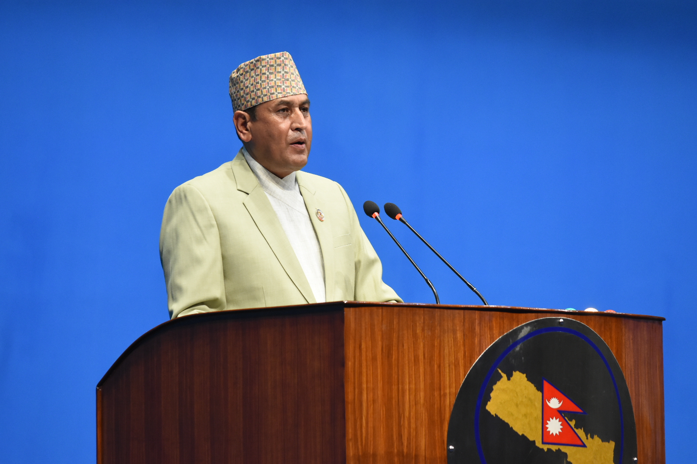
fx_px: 5372
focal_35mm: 278
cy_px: 232
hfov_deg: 7.4
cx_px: 348
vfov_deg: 5.0
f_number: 4
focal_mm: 185
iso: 2000
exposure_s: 1/200
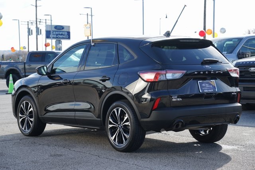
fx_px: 574
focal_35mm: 81
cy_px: 85
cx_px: 128
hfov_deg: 25.1
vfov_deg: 16.9
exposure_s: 1/160
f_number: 8
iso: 100
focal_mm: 81
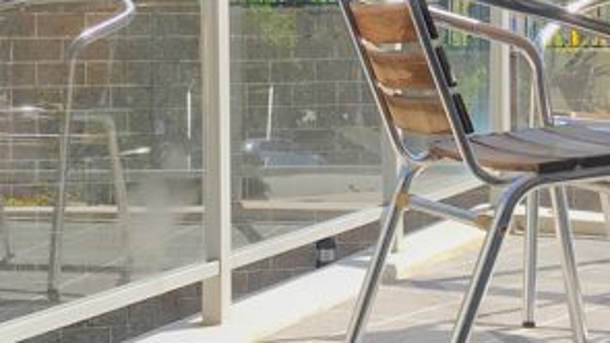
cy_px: 48
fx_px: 1504
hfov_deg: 22.9
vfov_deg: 12.9
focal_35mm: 93
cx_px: 316
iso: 20
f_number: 1.8
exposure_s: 1/766
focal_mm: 3.99
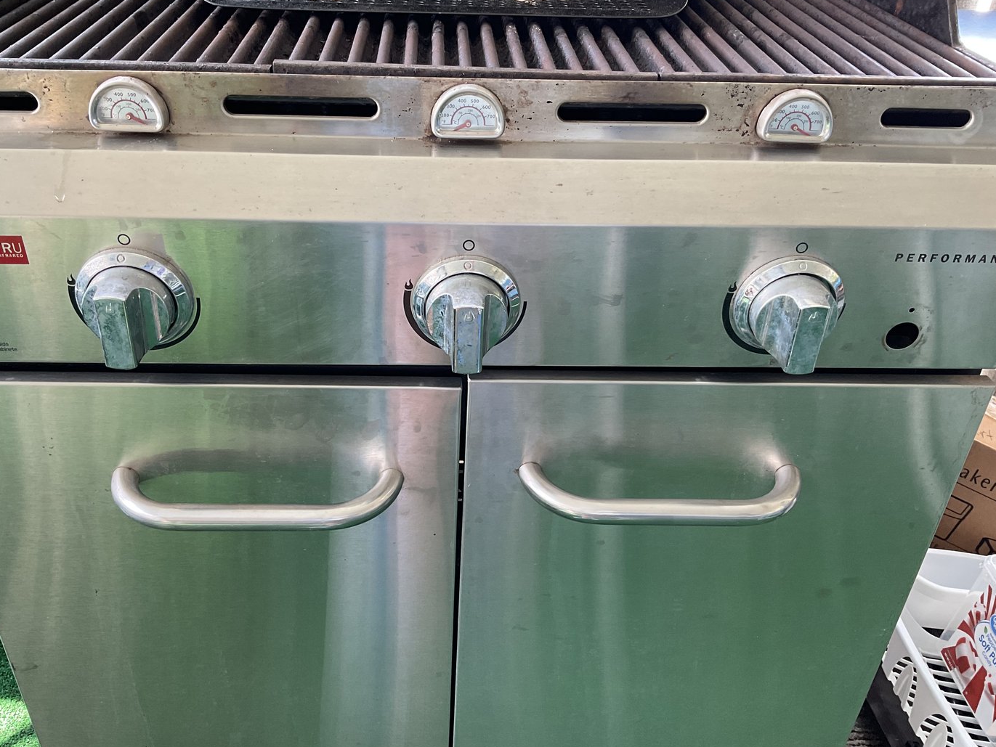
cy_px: 379
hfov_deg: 56.8
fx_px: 921
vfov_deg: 44.2
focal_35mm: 32
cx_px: 475
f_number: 1.8
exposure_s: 1/60
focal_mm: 3
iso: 50
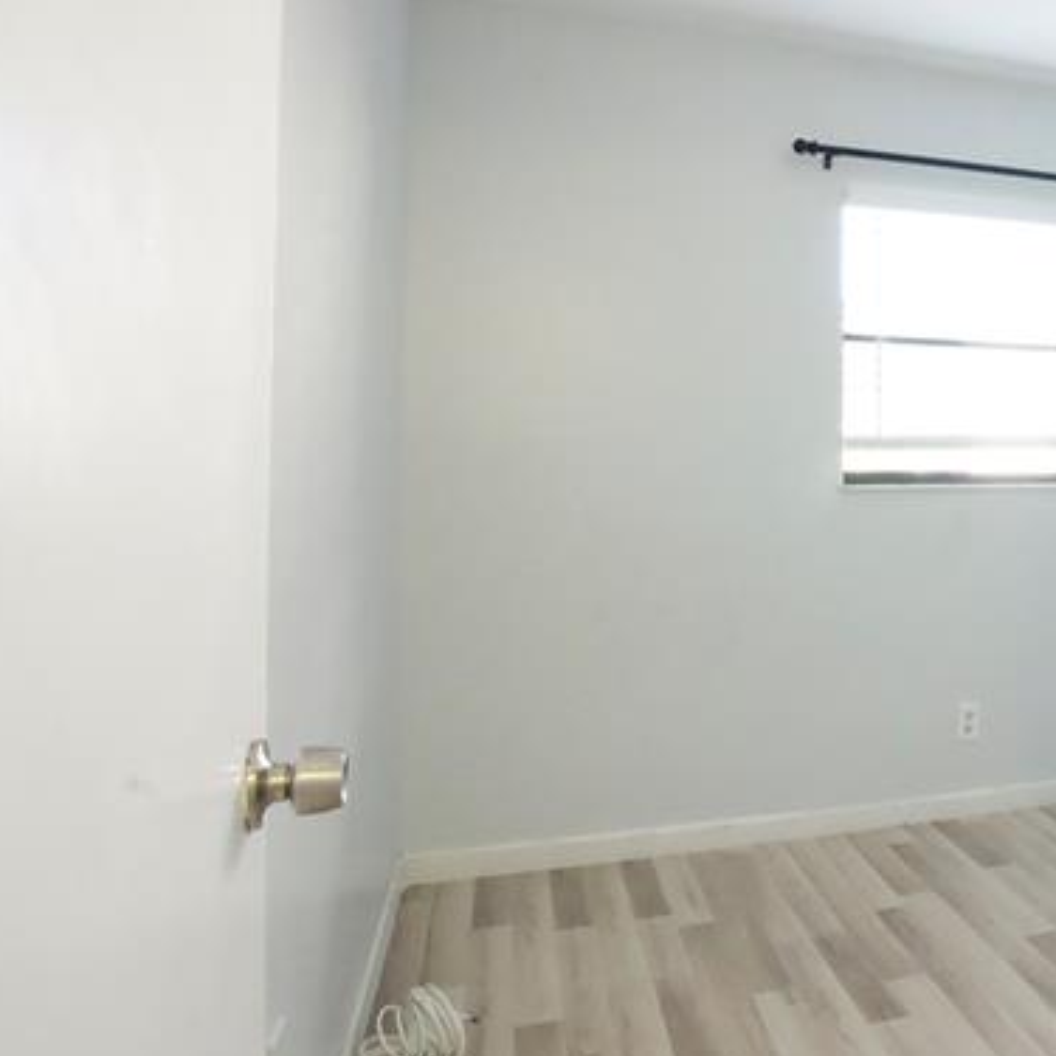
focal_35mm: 29
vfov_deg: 55.2
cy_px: 427
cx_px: 926
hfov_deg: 50.2
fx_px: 1001
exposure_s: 1/100
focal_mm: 16
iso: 16000
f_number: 11
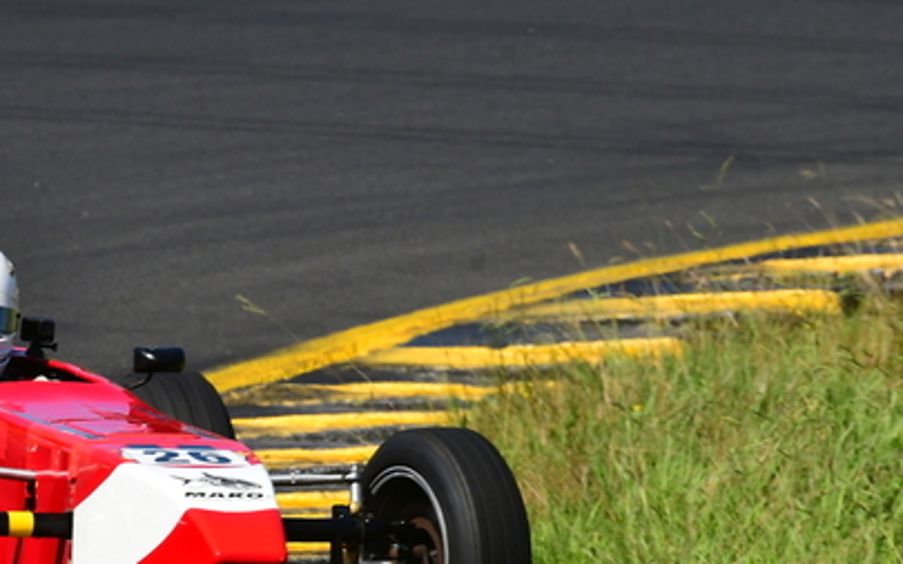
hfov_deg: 1.6
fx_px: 32653
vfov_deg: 1.0
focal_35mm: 1327
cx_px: 13
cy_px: 298
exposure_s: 1/640
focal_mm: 440
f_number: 11
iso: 400
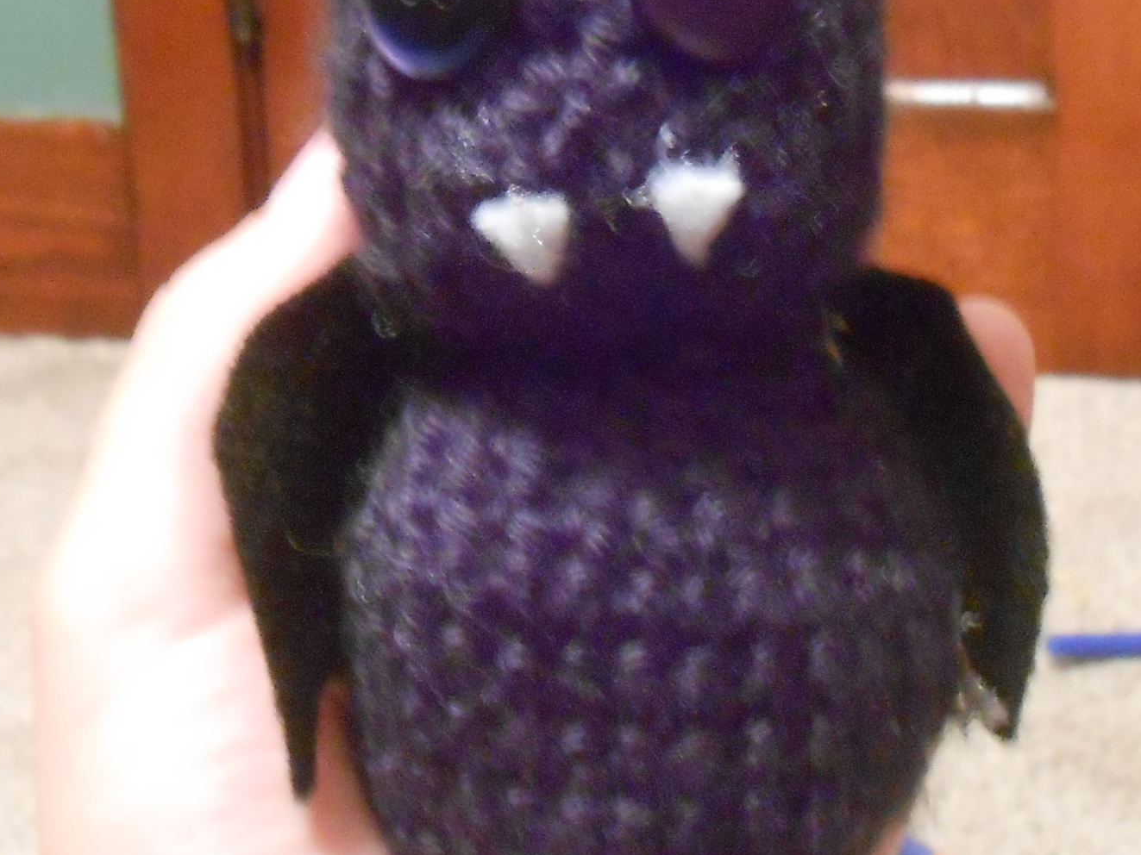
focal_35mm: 74
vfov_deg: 19.8
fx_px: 2439
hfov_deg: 26.3
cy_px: 218
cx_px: 607
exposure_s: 1/2.5
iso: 800
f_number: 3.8
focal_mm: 5.3
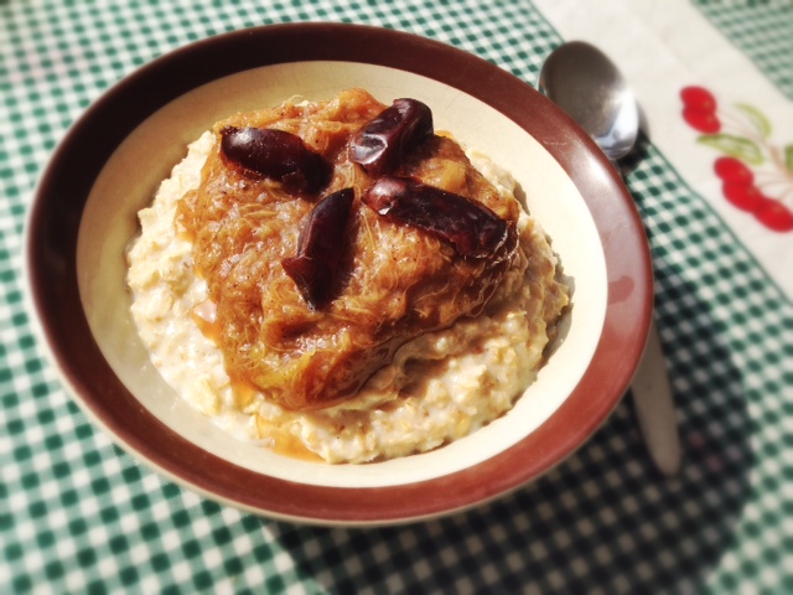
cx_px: 396
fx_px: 756
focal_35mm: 33
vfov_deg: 42.9
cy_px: 298
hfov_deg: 55.4
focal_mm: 4.12
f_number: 2.4
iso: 50
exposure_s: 1/1748
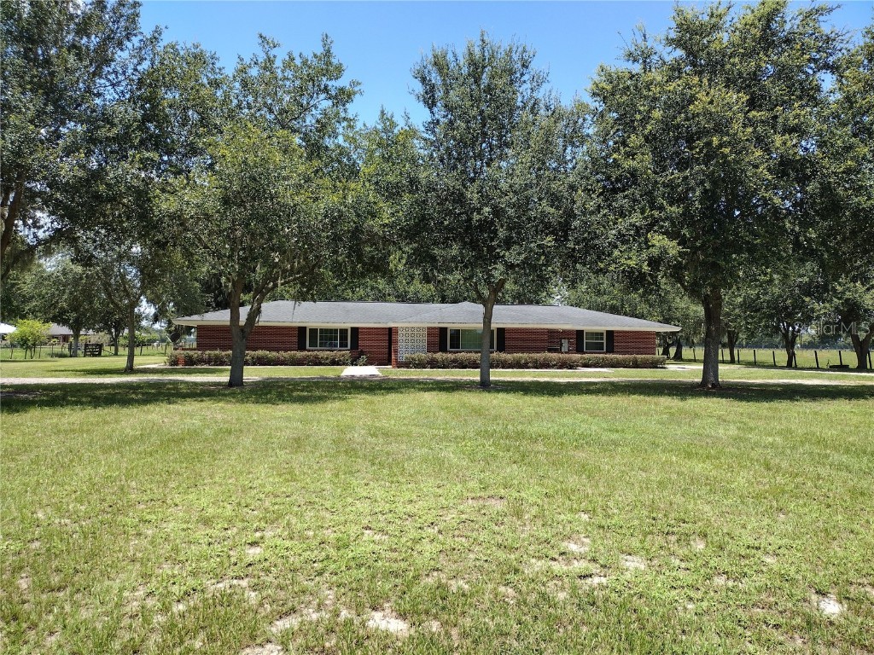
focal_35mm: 27
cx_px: 437
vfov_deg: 51.4
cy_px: 328
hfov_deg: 65.3
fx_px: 682
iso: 100
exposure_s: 1/1012
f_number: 1.7
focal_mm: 4.71
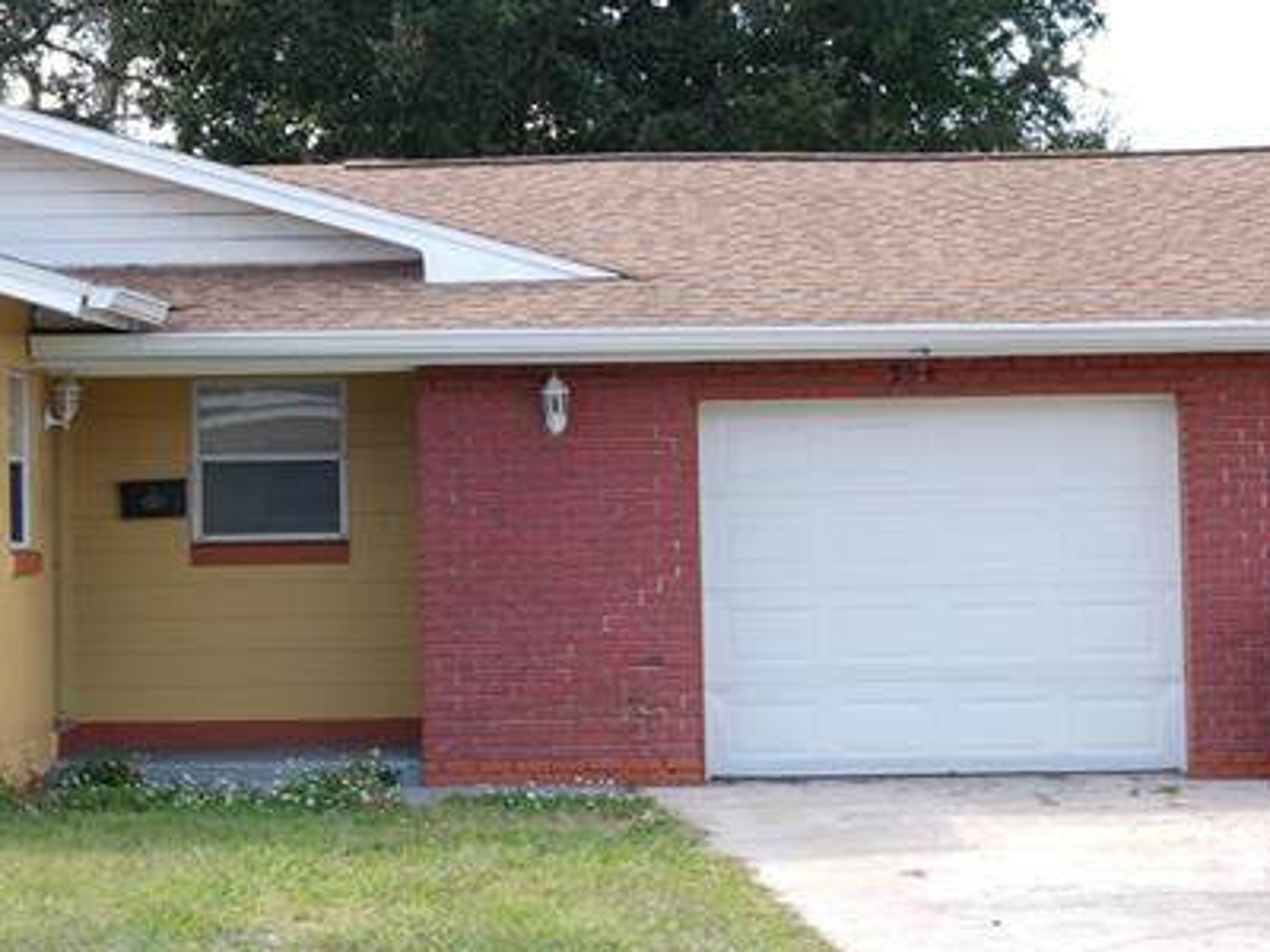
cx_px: 451
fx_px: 3778
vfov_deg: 14.3
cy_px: 297
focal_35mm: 103
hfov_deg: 19.0
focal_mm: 41.8
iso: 64
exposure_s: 1/4
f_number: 22
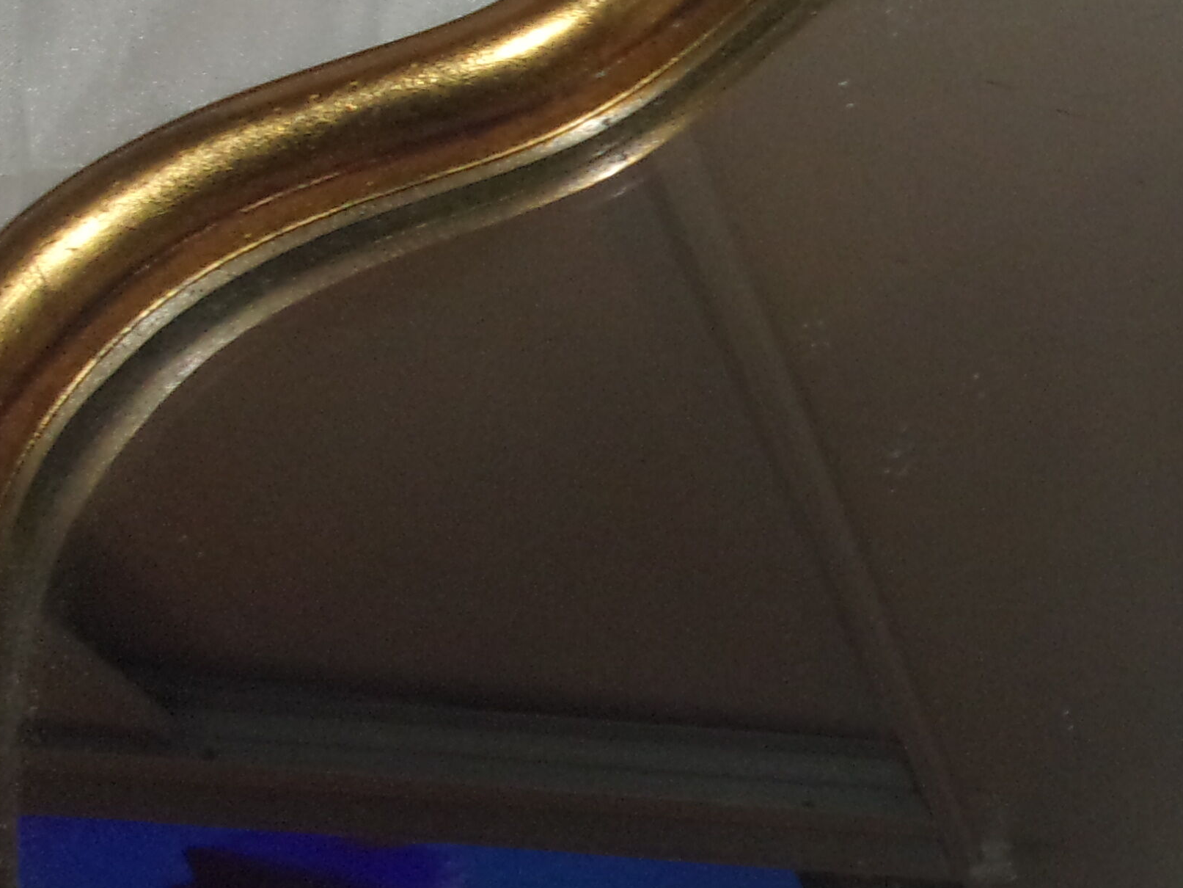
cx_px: 1248
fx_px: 2734
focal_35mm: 80
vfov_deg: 18.4
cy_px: 269
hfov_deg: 23.2
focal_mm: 5.1
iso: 200
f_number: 3.9
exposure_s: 1/34
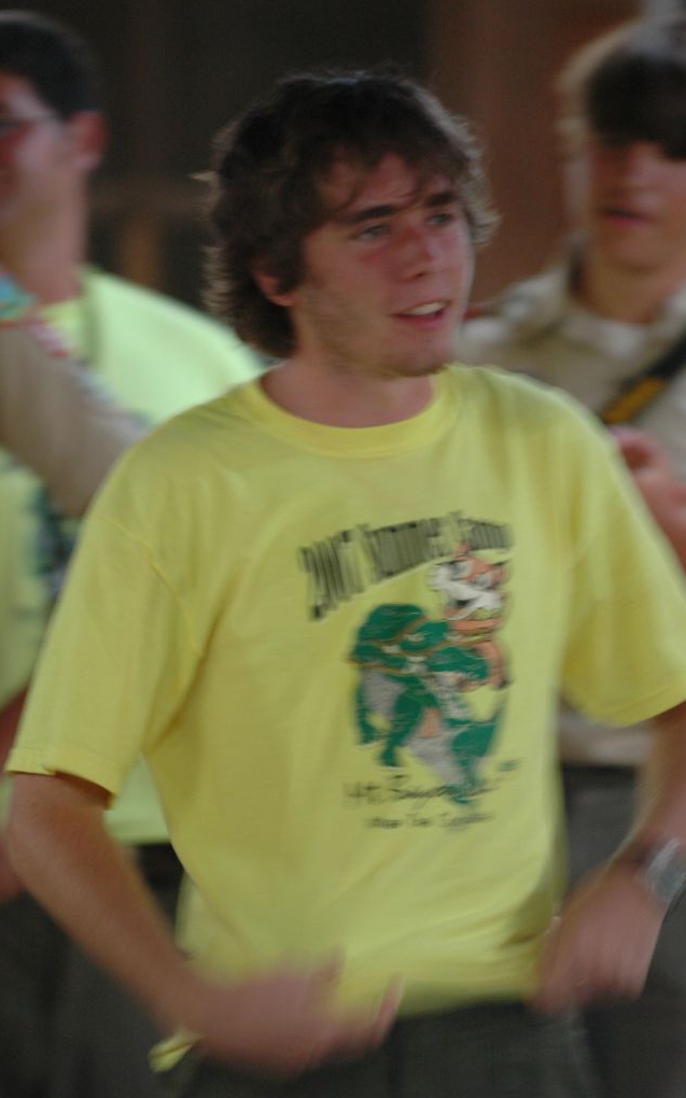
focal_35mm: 276
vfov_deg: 7.6
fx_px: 8261
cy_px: 548
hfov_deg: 4.8
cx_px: 351
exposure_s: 1/30
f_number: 2.8
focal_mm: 180
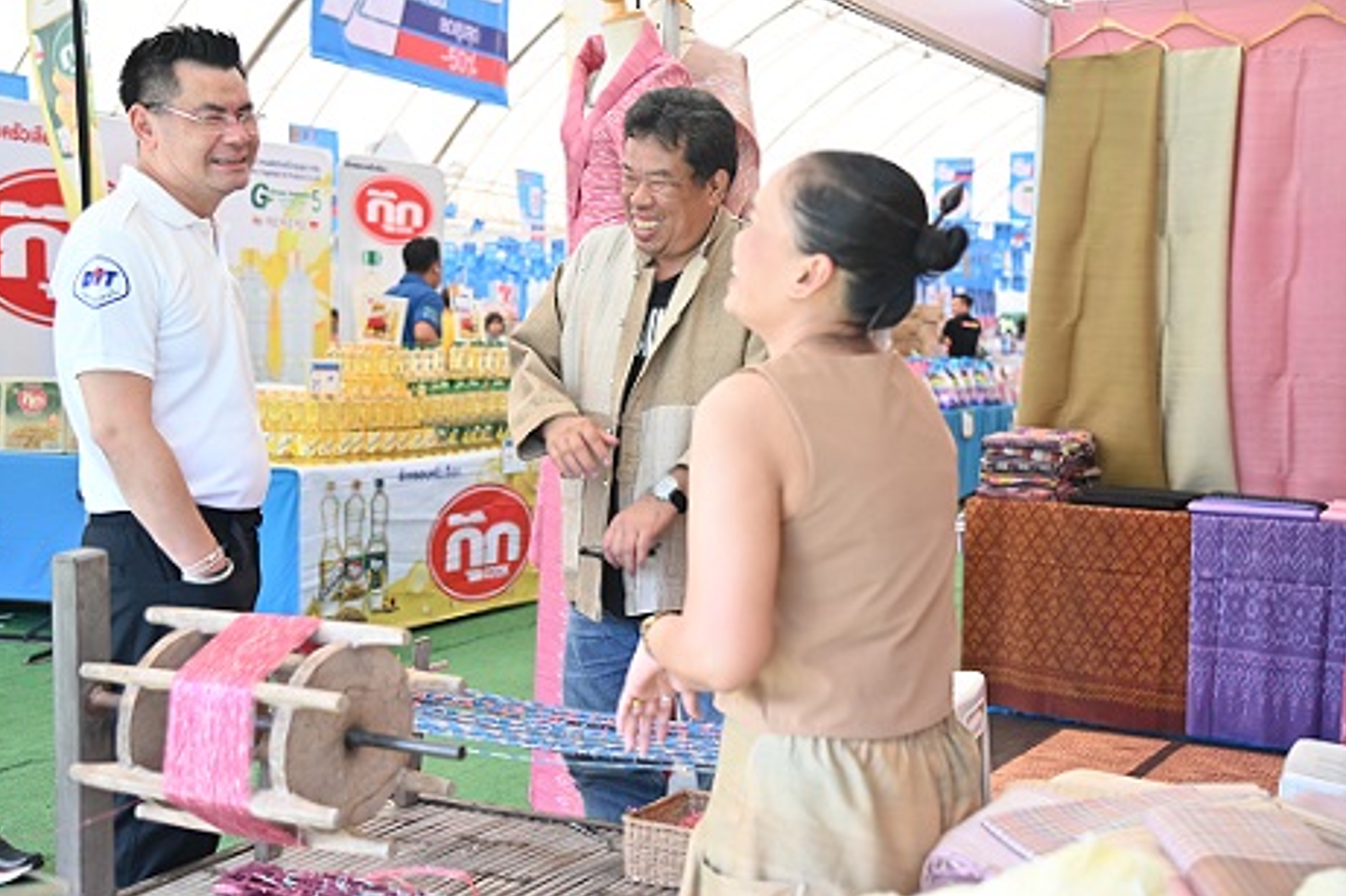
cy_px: 430
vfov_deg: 27.5
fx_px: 1831
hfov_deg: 40.3
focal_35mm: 49
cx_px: 635
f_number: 4
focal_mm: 46
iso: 1000
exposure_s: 1/250
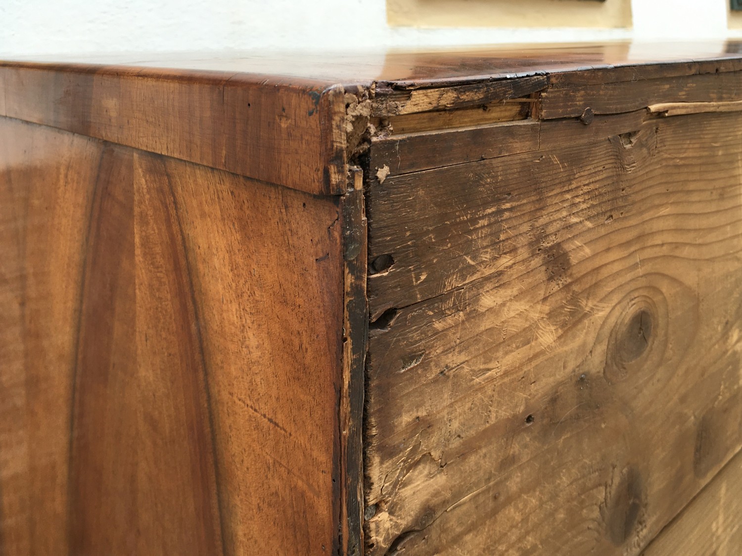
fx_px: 622
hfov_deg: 61.7
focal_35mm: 29
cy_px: 278
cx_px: 371
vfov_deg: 48.2
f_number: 2.2
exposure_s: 1/100
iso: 25
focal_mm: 4.15
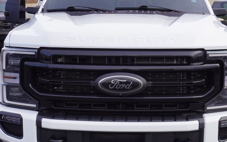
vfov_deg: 18.9
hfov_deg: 29.8
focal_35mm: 69
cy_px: 86
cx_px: 122
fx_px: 427
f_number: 8
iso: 100
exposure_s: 1/100
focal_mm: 26
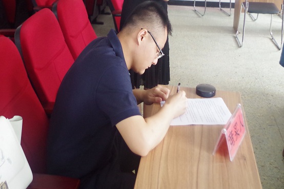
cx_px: 142
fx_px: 244
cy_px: 94
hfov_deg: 60.3
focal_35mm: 31
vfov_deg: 42.3
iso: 1600
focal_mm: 21.25
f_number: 4
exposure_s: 1/30
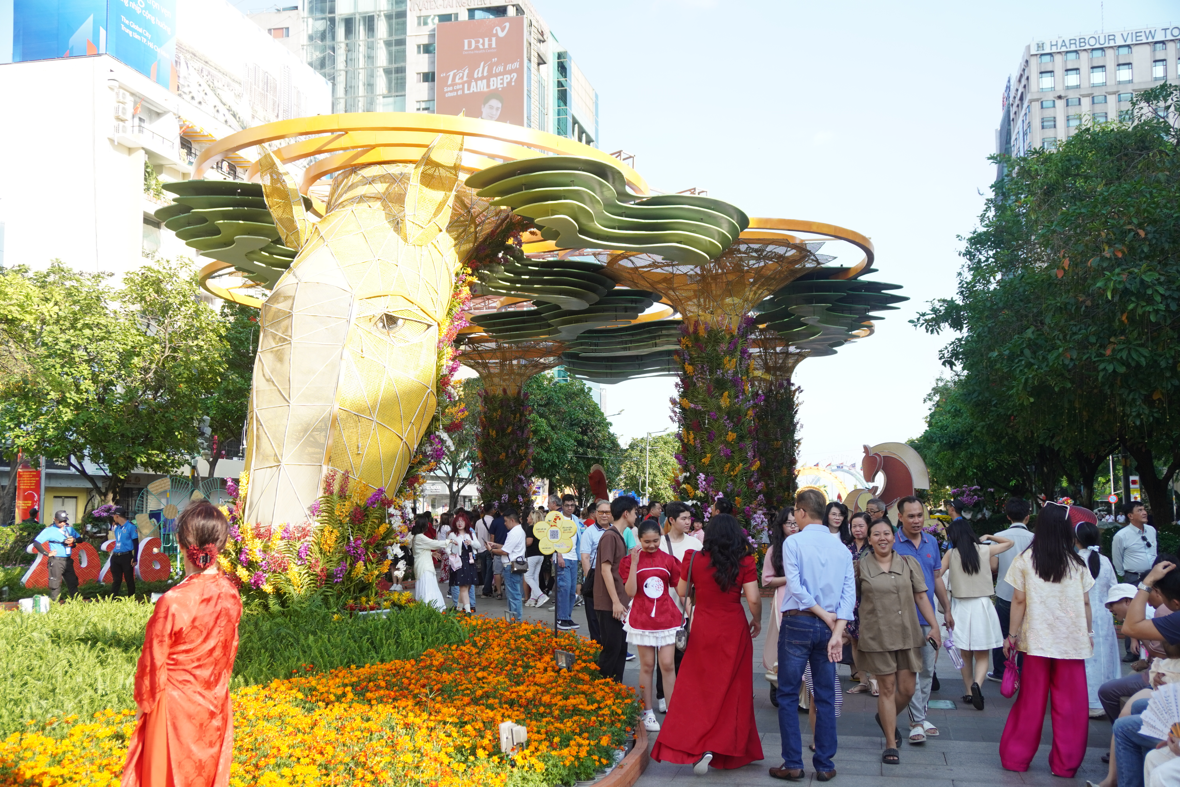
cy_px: 394
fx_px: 1131
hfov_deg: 55.1
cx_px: 590
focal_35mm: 34
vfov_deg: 38.4
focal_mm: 23
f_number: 4
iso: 320
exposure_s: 1/640
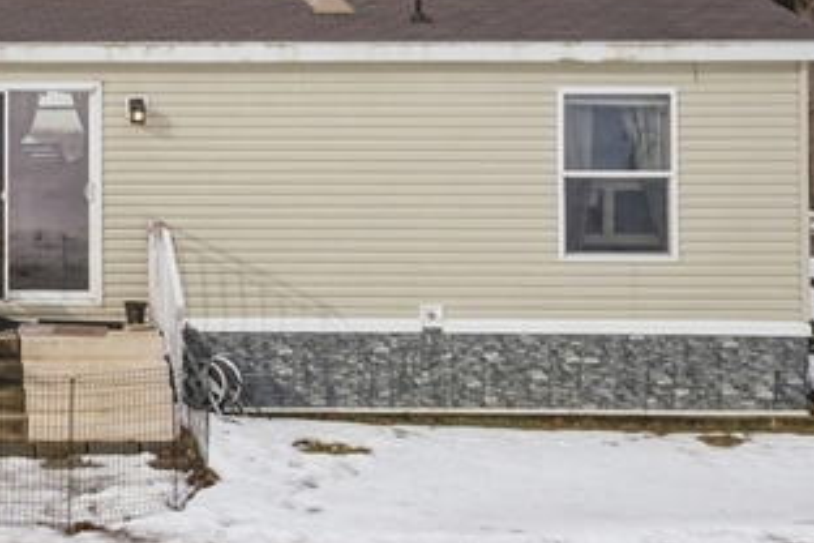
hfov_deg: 22.0
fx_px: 1891
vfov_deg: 16.1
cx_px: -230
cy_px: 43
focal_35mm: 84
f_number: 4
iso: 320
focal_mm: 17
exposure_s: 1/4000
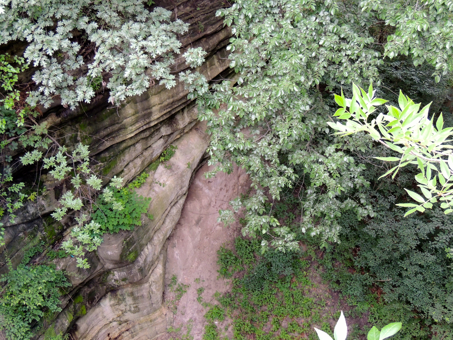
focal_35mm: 47
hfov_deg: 40.4
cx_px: 226
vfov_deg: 30.9
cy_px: 170
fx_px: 615
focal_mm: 8.3
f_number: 3.5
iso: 400
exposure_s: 1/40
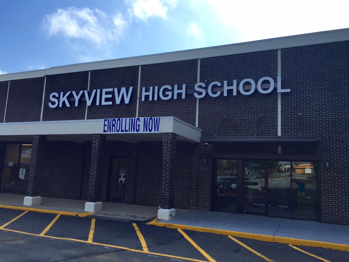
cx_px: 174
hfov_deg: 61.7
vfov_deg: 48.2
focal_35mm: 29
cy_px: 131
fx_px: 292
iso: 32
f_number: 2.2
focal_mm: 4.15
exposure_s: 1/1522
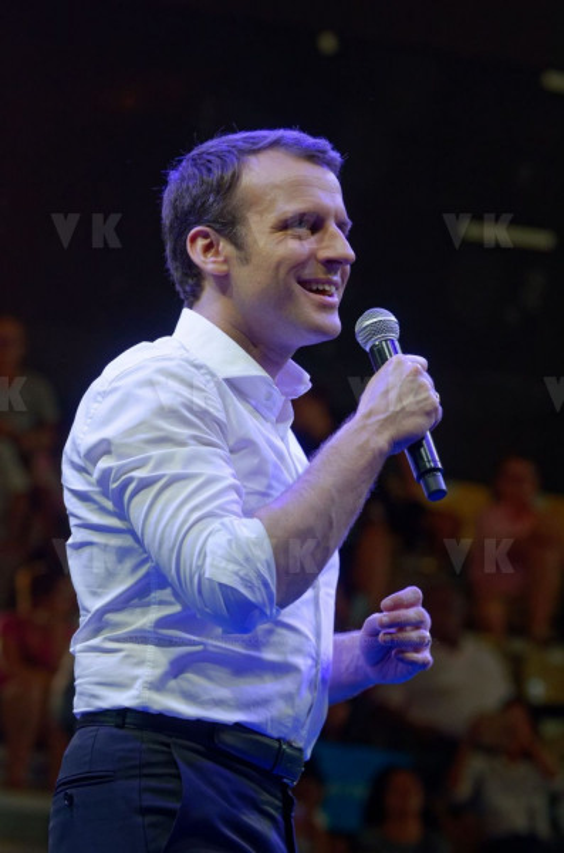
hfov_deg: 5.4
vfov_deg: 8.1
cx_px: 282
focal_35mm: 255
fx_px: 6023
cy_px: 426
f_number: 5.6
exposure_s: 1/80
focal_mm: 170
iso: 800
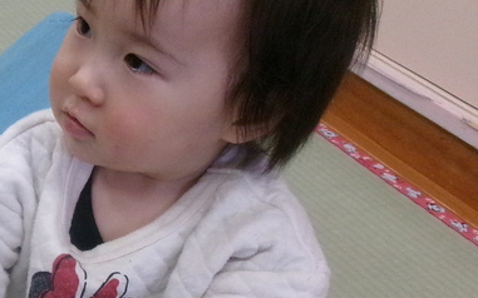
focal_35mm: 78
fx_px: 1016
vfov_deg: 16.4
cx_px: -94
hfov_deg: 24.1
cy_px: 287
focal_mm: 5.1
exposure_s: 1/125
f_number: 3.9
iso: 608
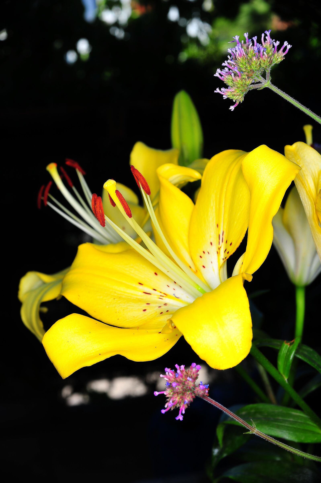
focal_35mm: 16
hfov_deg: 73.7
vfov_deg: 96.8
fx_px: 214
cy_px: 242
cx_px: 160
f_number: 11
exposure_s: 1/125
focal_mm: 16
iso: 200
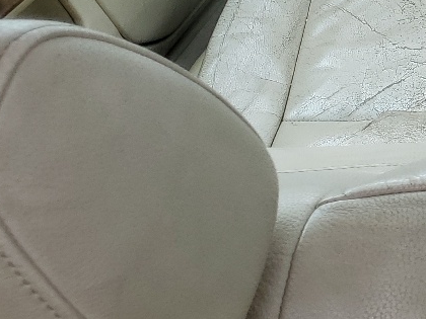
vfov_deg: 14.8
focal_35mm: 99
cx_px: 768
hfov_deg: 16.5
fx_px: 1218
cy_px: 62
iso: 50
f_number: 1.5
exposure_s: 1/400
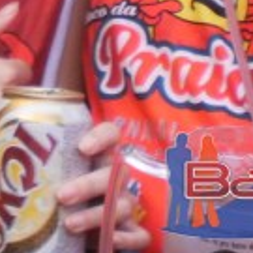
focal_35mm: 189
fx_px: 1563
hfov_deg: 8.7
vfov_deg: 8.6
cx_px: -281
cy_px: -290
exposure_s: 1/40
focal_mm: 6.3
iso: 100
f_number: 3.1
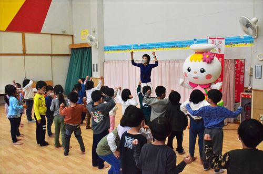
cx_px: 132
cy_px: 87
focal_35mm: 36
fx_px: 262
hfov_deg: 53.2
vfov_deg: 36.7
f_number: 6.3
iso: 6400
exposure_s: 1/1600
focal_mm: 24
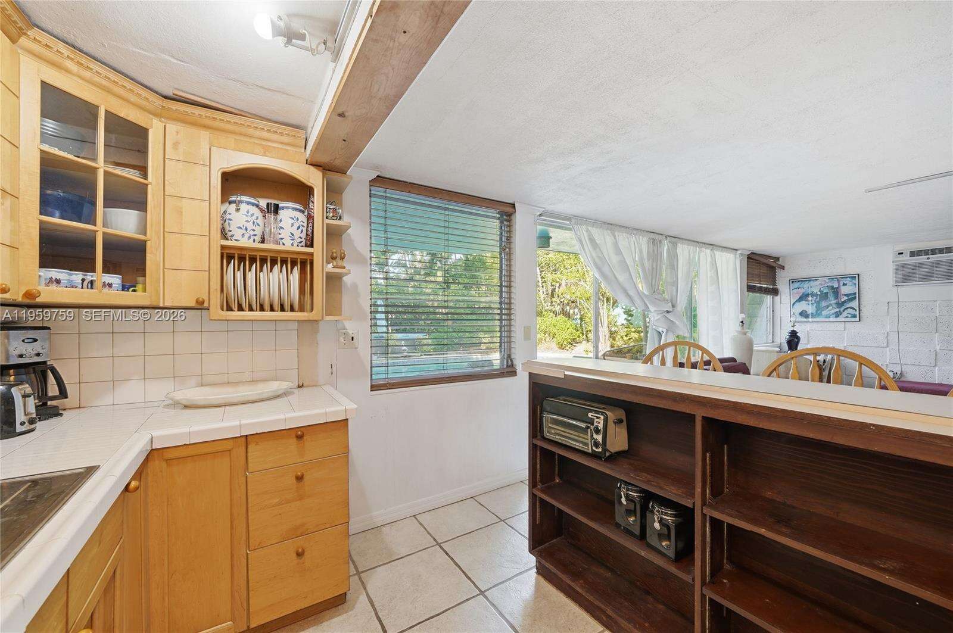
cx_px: 476
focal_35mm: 13
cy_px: 316
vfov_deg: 85.3
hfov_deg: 108.4
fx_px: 344
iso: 400
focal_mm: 13
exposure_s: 1/200
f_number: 8
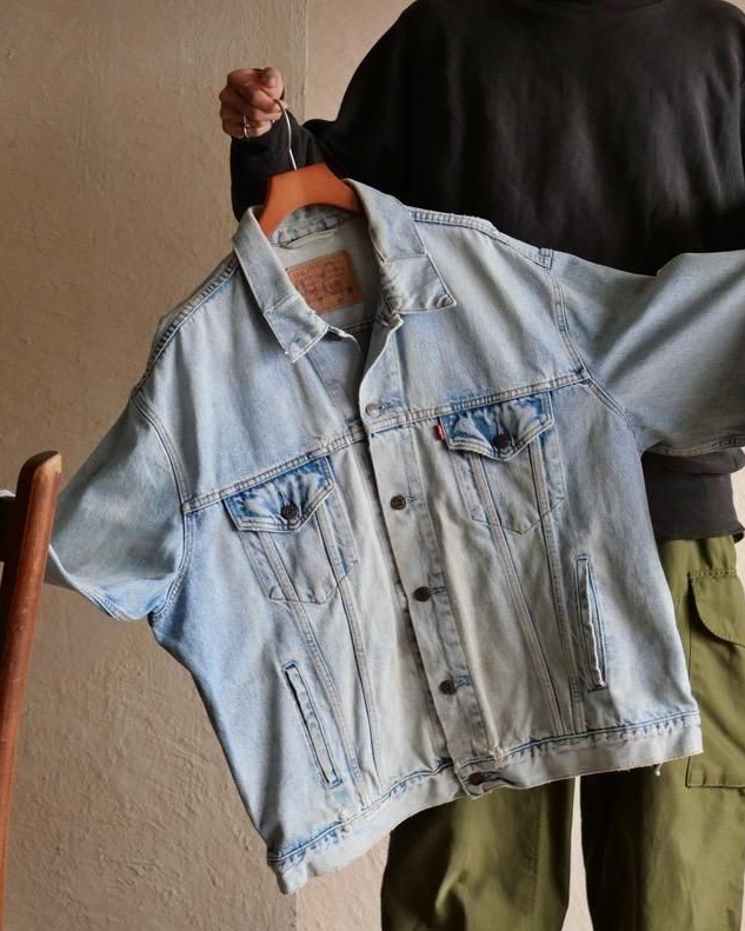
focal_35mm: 101
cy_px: 476
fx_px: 2783
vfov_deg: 19.0
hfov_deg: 15.2
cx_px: 372
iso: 800
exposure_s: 1/125
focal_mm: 48
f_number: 3.9
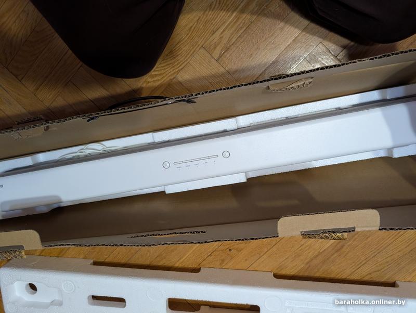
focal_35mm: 24
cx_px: 208
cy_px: 156
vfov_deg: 56.9
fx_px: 289
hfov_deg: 71.5
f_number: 1.68
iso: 1066
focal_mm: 6.9
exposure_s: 1/100
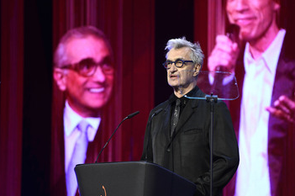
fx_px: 2103
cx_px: 186
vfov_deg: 5.3
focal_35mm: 257
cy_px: 106
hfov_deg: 8.0
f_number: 3.5
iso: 2500
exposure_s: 1/320
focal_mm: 200
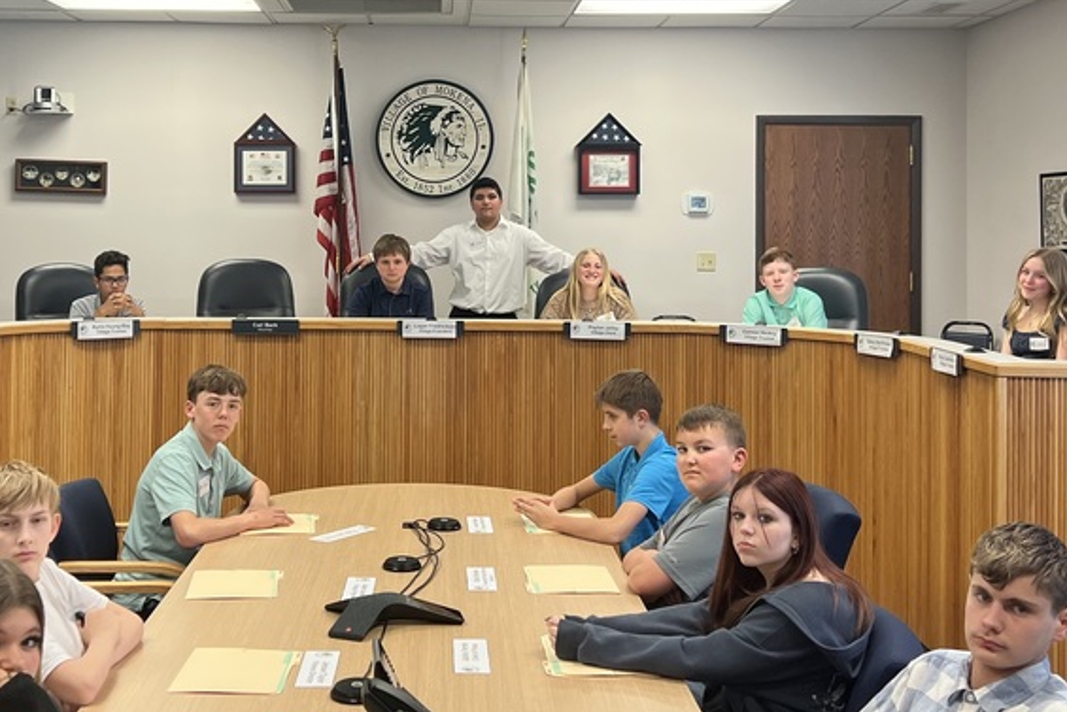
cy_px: 200
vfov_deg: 27.3
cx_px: 438
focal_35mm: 49
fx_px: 1453
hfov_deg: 40.2
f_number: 1.5
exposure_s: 1/122
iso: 100
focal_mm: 5.7
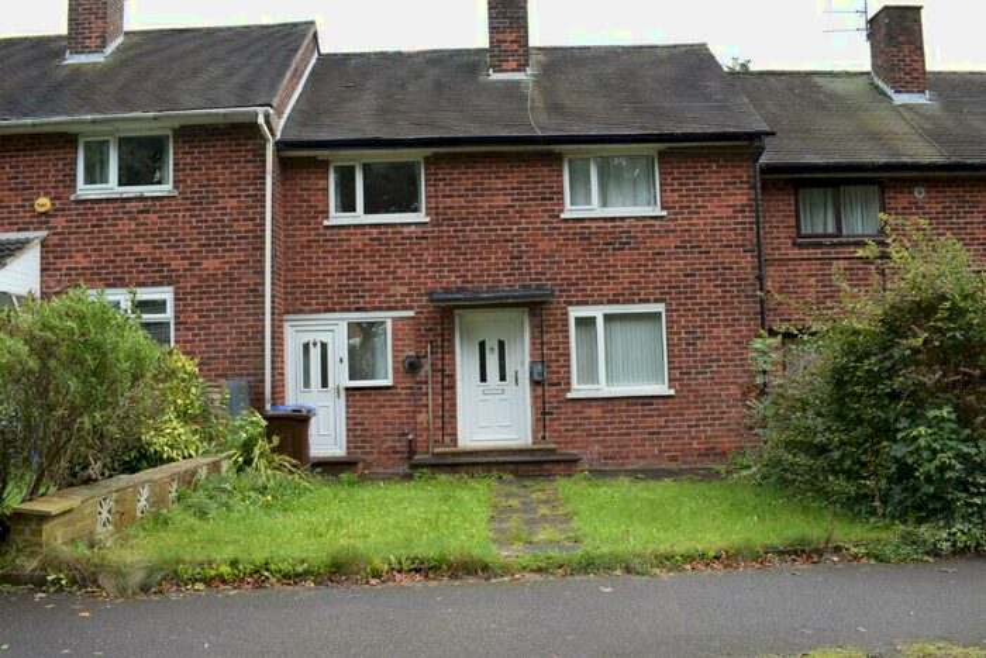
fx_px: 822
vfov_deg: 43.6
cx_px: 493
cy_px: 329
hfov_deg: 61.9
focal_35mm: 30
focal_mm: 20
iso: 320
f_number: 8
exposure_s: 1/250
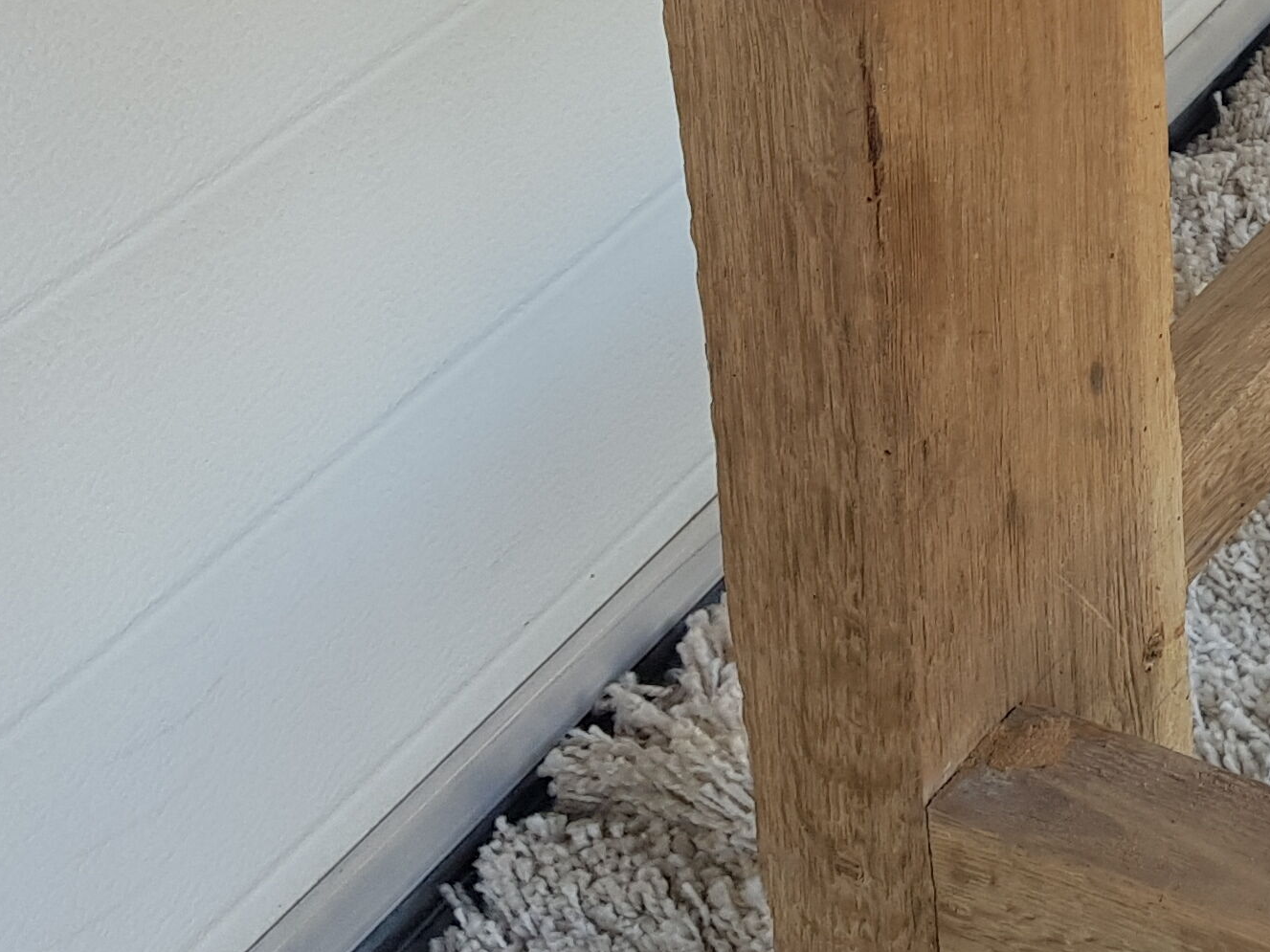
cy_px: -385
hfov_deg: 22.6
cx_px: 1550
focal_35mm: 79
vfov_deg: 17.2
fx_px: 2898
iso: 40
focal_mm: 4.2
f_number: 1.7
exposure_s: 1/154
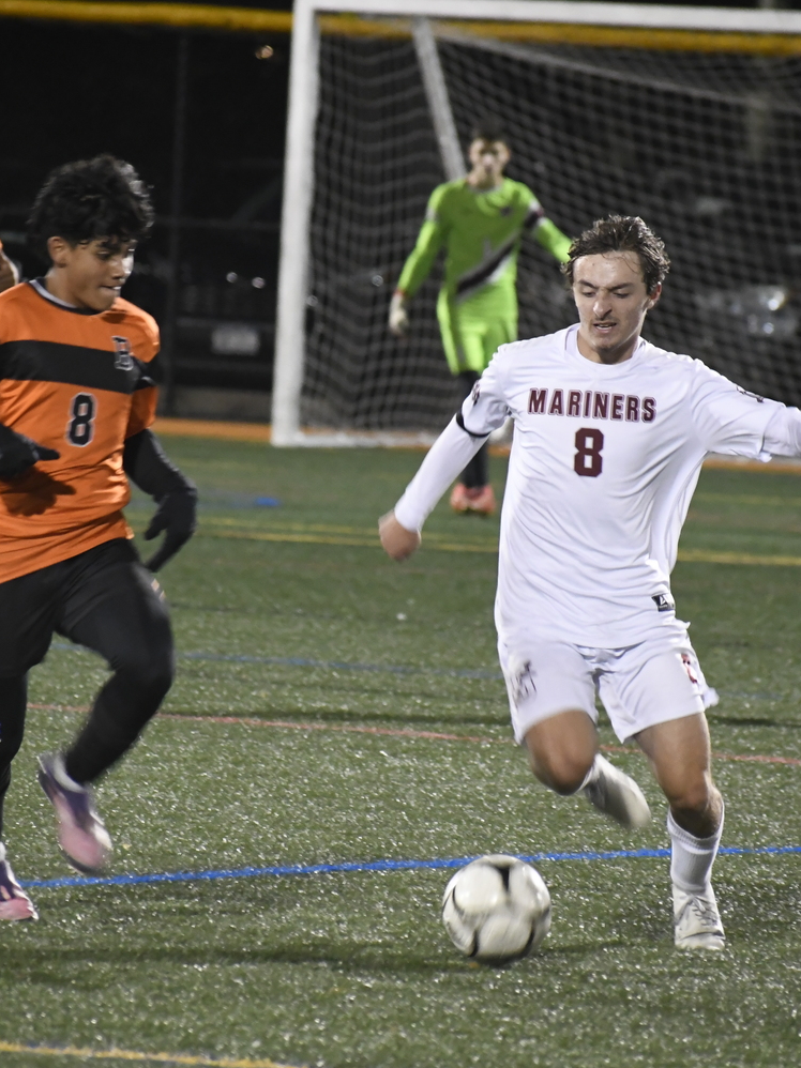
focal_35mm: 477
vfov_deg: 4.2
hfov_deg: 3.1
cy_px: 534
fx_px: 14723
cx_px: 374
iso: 5000
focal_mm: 220
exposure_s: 1/200
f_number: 5.6
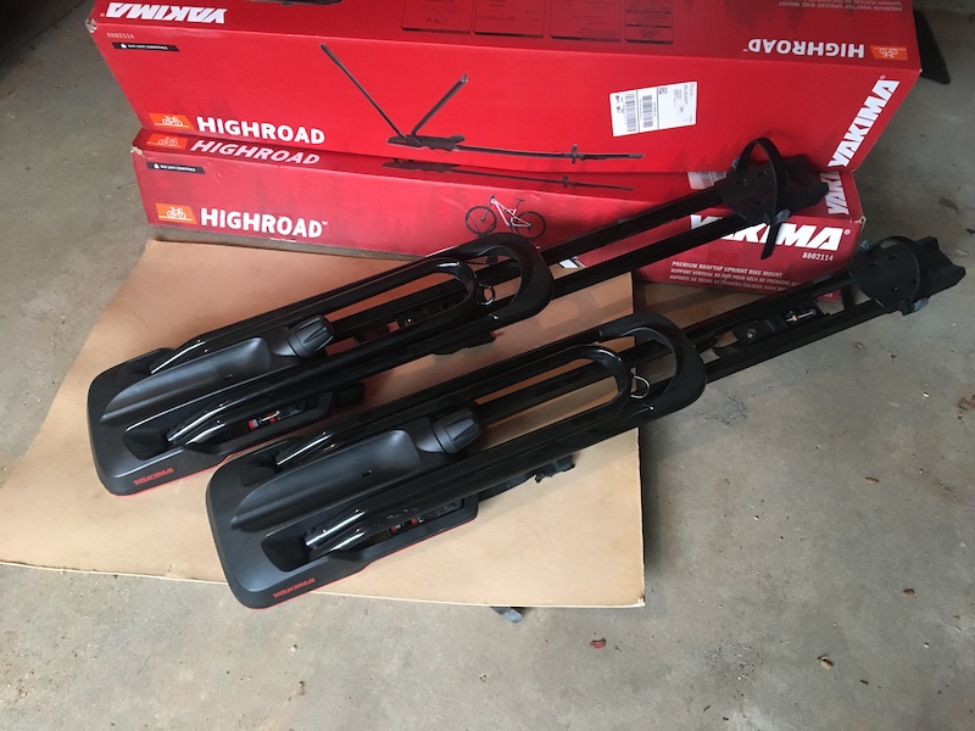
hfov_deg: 61.7
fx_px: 817
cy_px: 366
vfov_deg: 48.2
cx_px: 488
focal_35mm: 29
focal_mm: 4.15
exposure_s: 1/20
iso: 200
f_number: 2.2
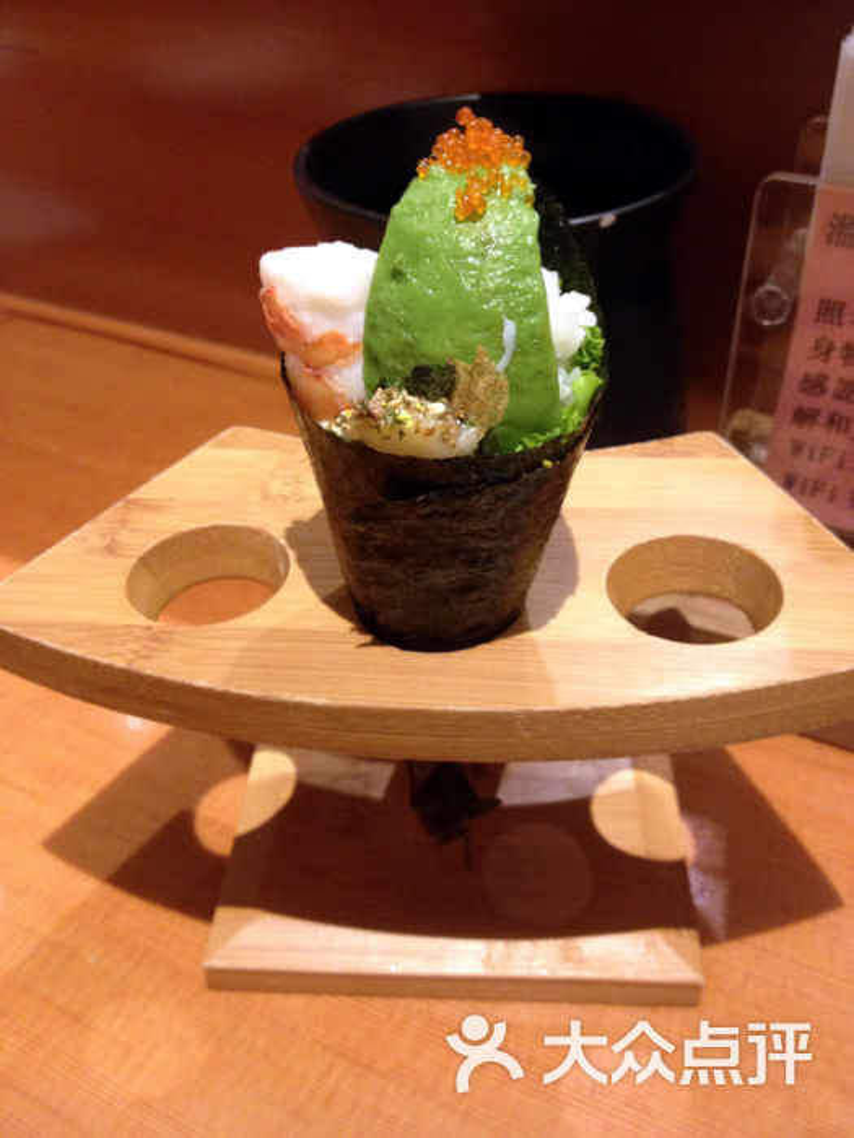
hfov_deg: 40.7
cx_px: 427
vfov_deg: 52.6
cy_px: 569
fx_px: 1151
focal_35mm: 35
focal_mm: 4.28
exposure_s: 1/20
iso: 160
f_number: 2.4
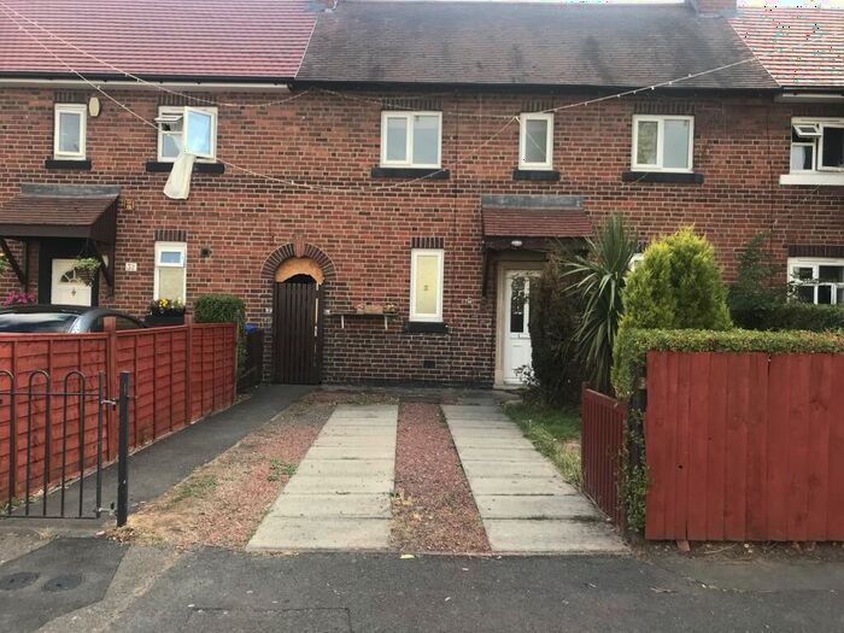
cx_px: 422
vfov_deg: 49.7
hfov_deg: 63.4
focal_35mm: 28
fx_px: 683
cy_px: 316
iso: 20
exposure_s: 1/402
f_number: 1.8
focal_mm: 3.99
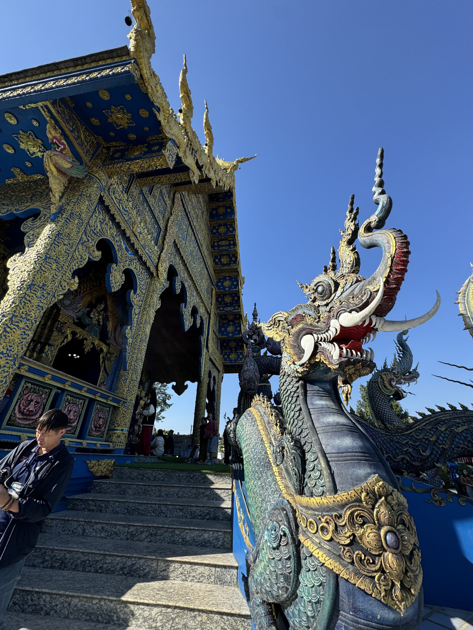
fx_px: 255
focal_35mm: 14
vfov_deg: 102.1
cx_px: 236
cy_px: 315
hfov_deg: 85.7
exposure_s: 1/868
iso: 50
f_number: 2.2
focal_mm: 2.22
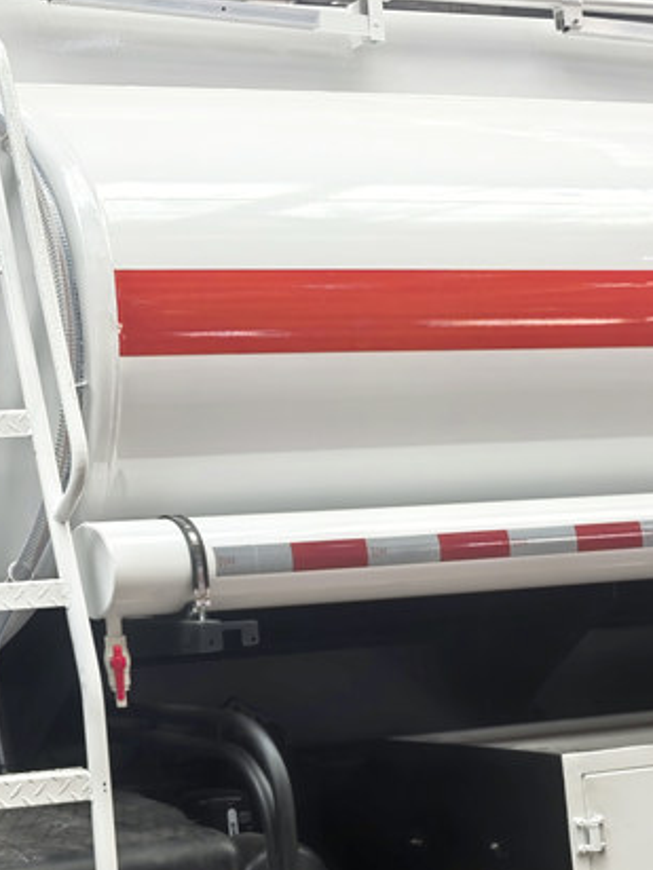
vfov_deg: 28.6
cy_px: 403
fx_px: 1710
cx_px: -114
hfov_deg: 20.3
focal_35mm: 68
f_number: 1.4
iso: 160
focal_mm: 6.98
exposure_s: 1/50
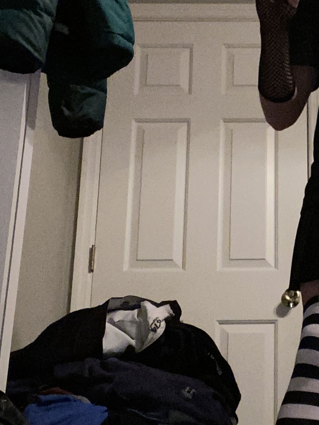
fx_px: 835
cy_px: 248
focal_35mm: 68
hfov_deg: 20.8
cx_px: 328
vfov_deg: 28.5
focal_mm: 2.71
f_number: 2.2
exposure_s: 1/16
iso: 400
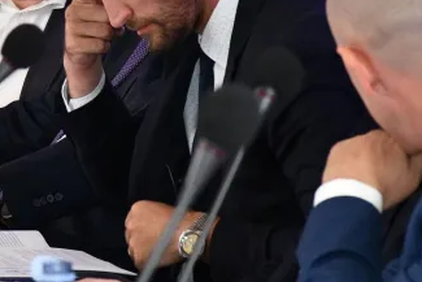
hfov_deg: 5.9
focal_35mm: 351
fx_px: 4116
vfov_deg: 3.9
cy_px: 103
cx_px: 23
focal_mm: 100
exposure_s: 1/100
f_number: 9
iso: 2500
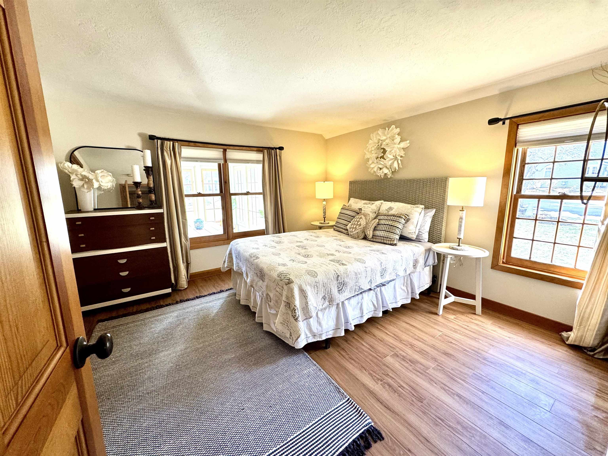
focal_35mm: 14
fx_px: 246
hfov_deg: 102.1
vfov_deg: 85.7
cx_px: 304
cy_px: 228
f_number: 2.2
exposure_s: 1/99
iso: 160
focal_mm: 2.22
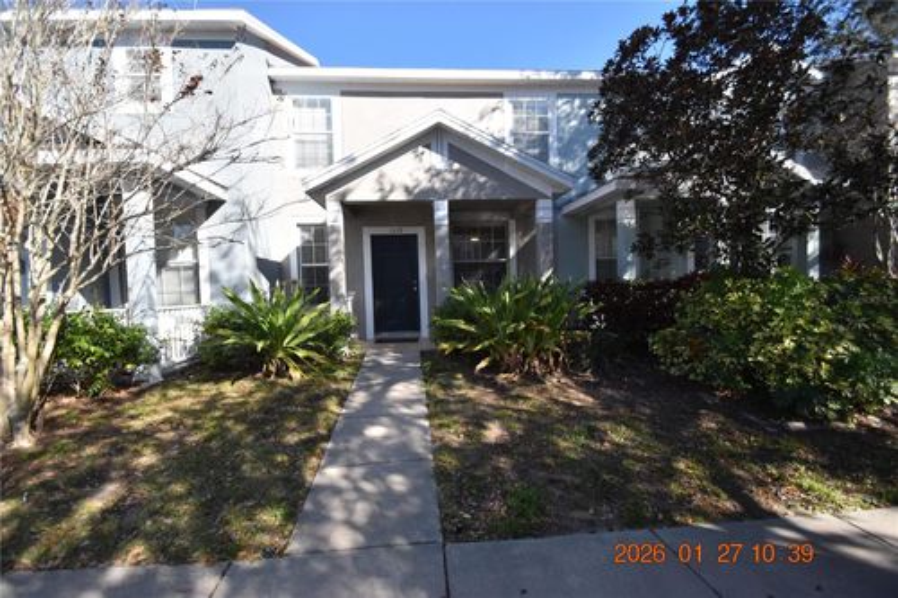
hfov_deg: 100.4
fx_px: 374
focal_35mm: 15
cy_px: 299
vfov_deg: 77.3
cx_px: 449
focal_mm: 10
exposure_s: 1/4000
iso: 800
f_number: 3.5
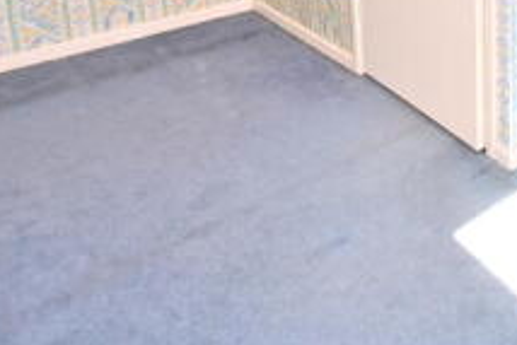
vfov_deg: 23.7
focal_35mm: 49
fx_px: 704
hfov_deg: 34.6
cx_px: 571
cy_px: -124
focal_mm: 16
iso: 250
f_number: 5.6
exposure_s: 1/250
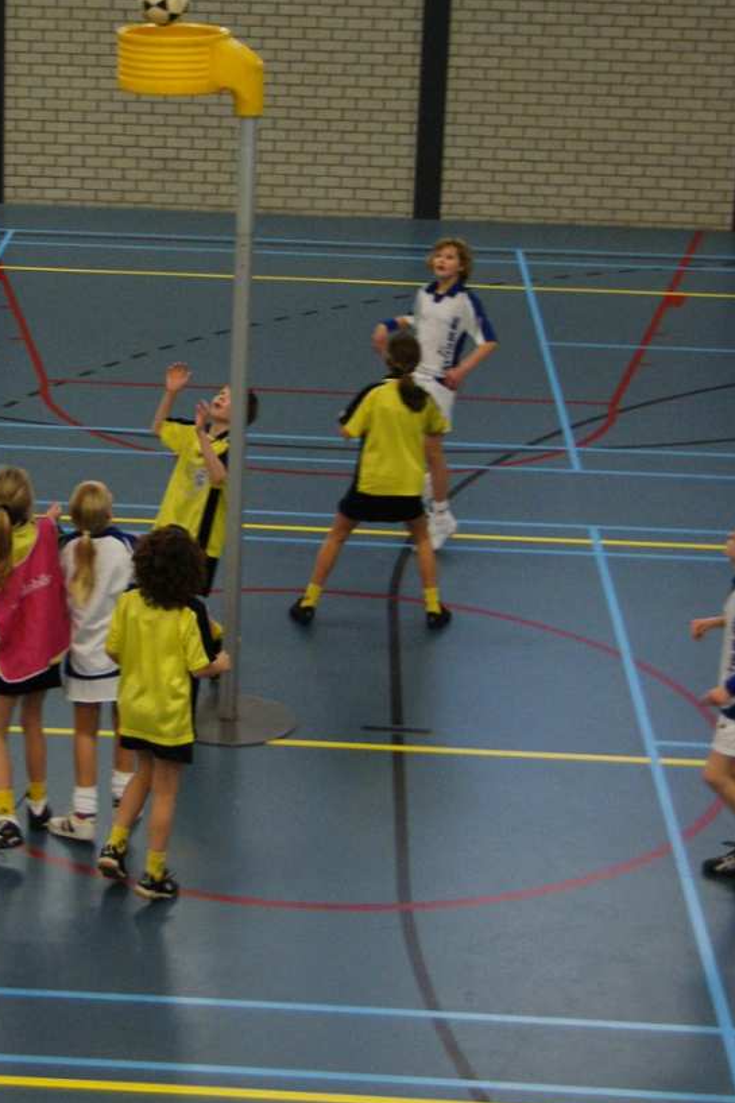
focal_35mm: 66
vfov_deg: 30.3
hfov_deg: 20.6
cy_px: 351
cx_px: 283
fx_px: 2022
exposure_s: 1/160
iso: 800
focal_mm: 30
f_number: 4
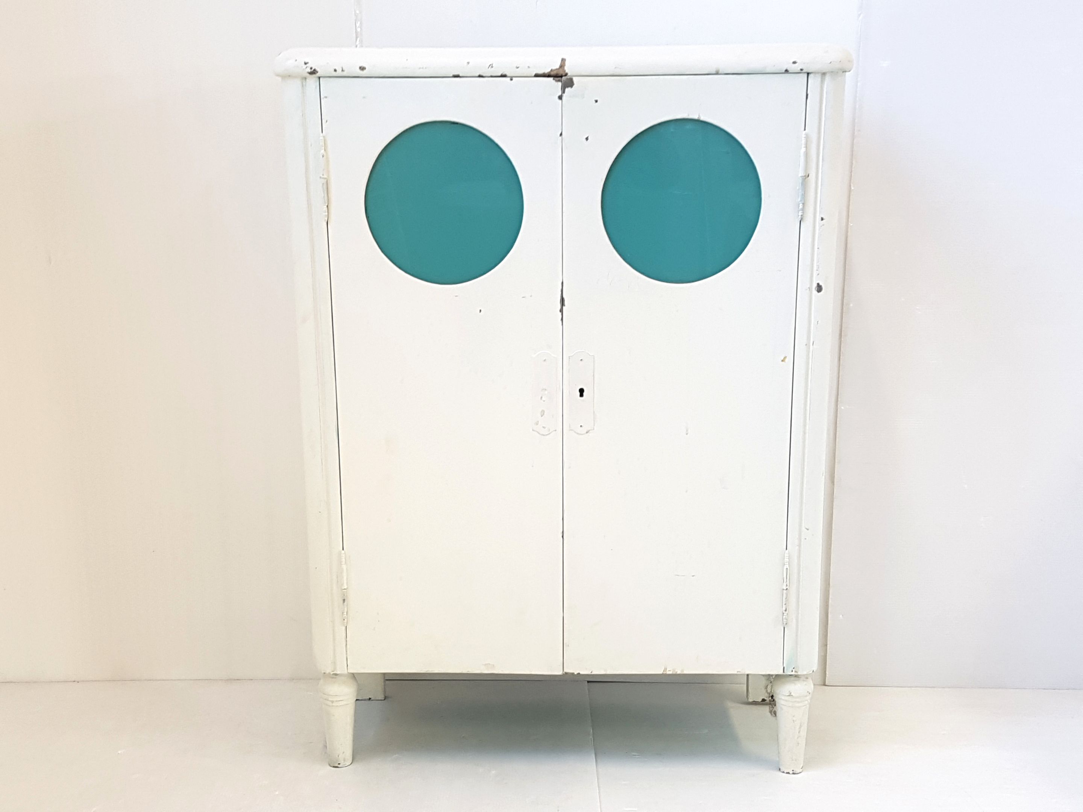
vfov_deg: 53.1
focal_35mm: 26
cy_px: 406
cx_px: 542
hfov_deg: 67.3
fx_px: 813
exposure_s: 1/50
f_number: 1.7
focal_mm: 4.2
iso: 80
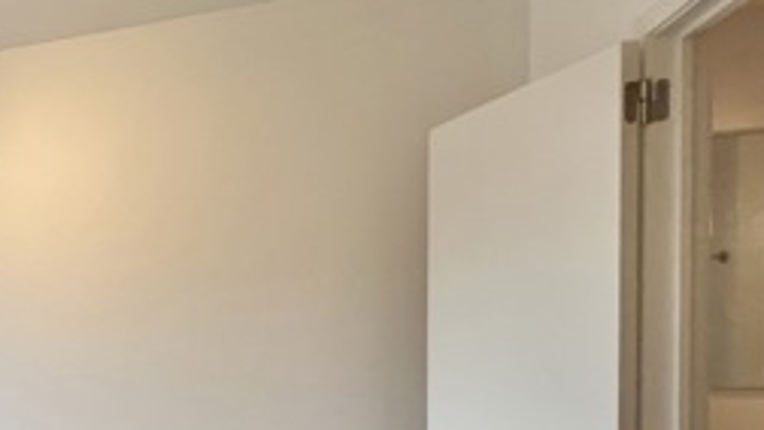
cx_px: -142
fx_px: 730
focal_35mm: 36
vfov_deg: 31.7
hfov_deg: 40.1
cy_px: 366
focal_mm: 1.57
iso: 100
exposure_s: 1/100
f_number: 1.8
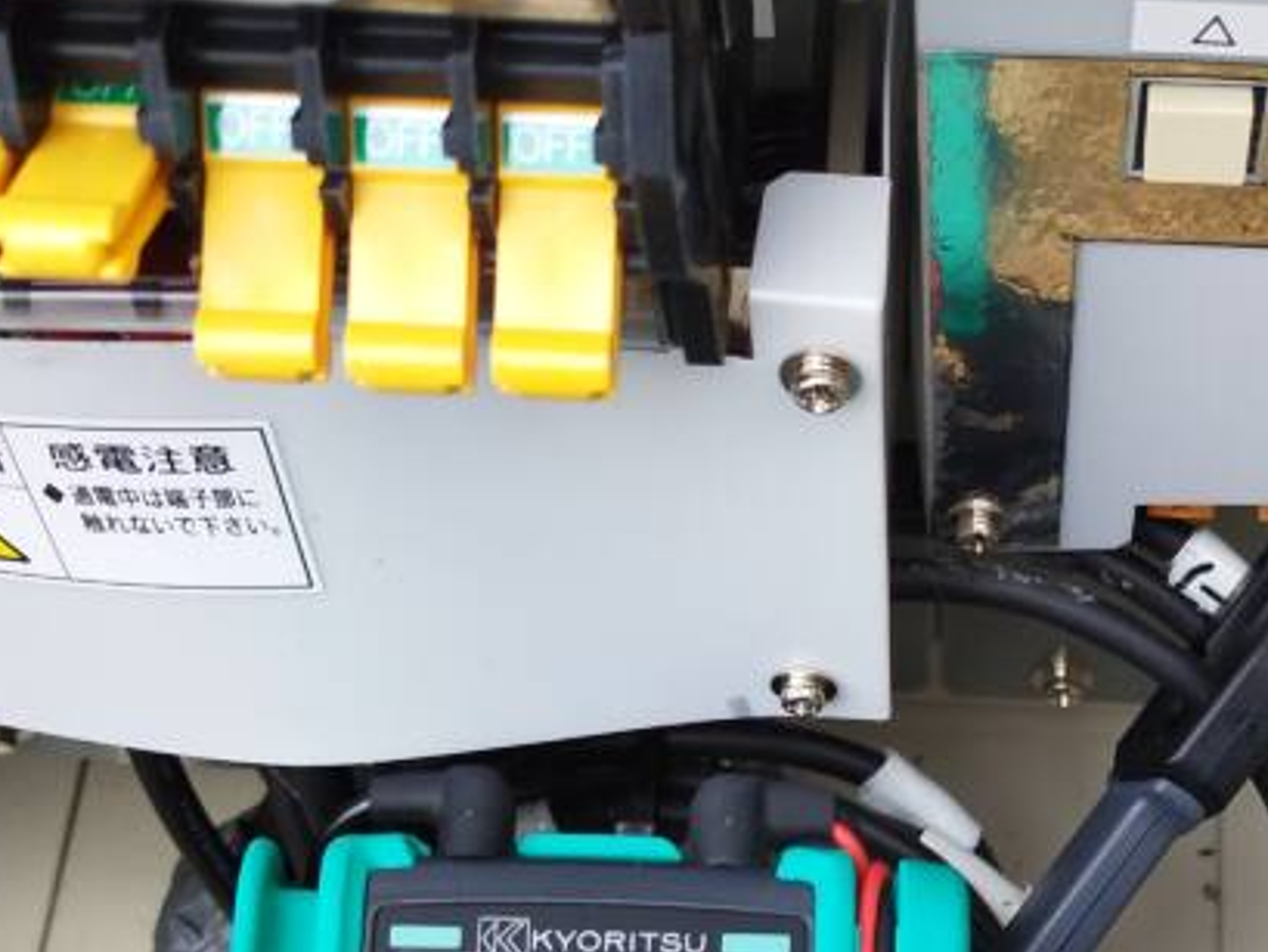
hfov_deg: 28.6
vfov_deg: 21.6
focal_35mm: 66
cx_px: 1060
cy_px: 927
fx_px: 2418
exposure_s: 1/169
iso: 50
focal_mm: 4.7
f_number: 1.79
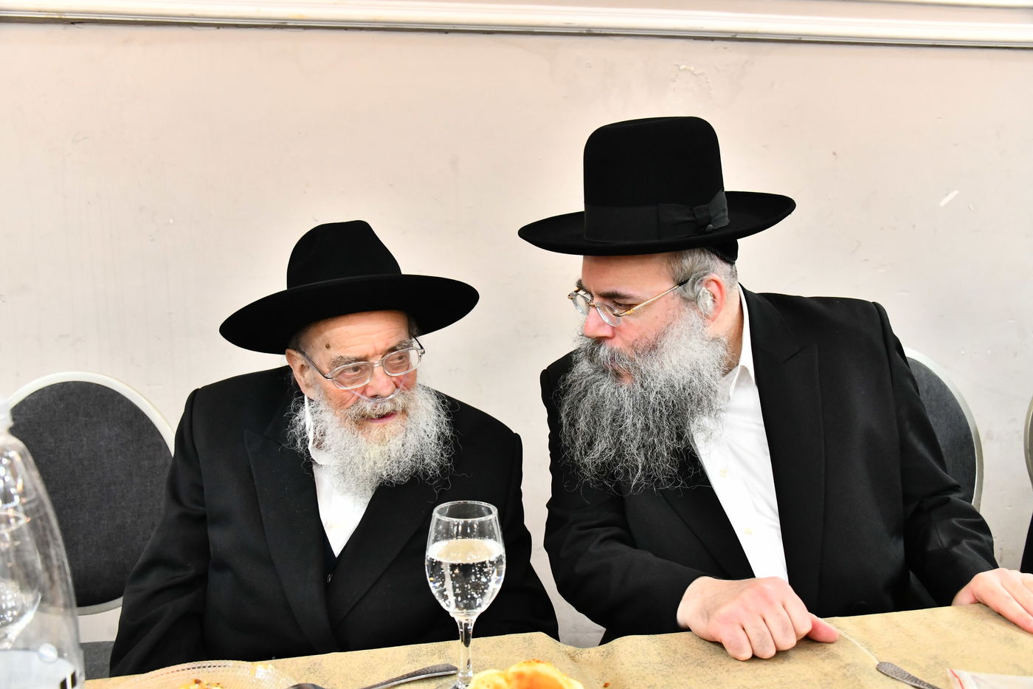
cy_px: 344
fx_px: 975
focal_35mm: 34
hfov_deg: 55.8
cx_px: 516
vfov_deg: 38.9
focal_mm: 34
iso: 5000
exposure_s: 1/125
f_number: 5.6
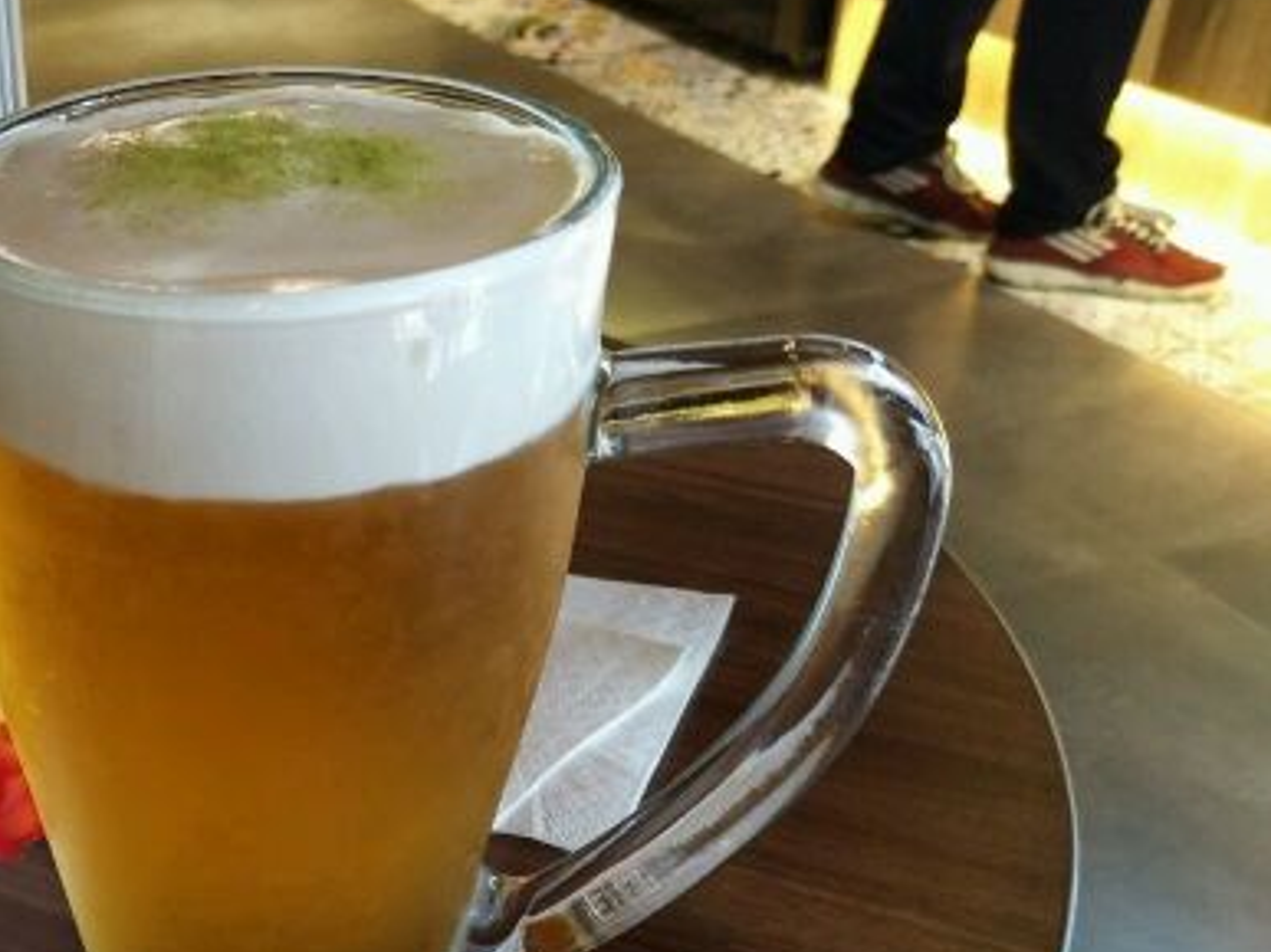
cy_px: 704
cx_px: 145
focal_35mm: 47
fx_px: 1725
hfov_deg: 37.9
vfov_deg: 30.4
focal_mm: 3.88
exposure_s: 1/33.3
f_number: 2
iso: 200
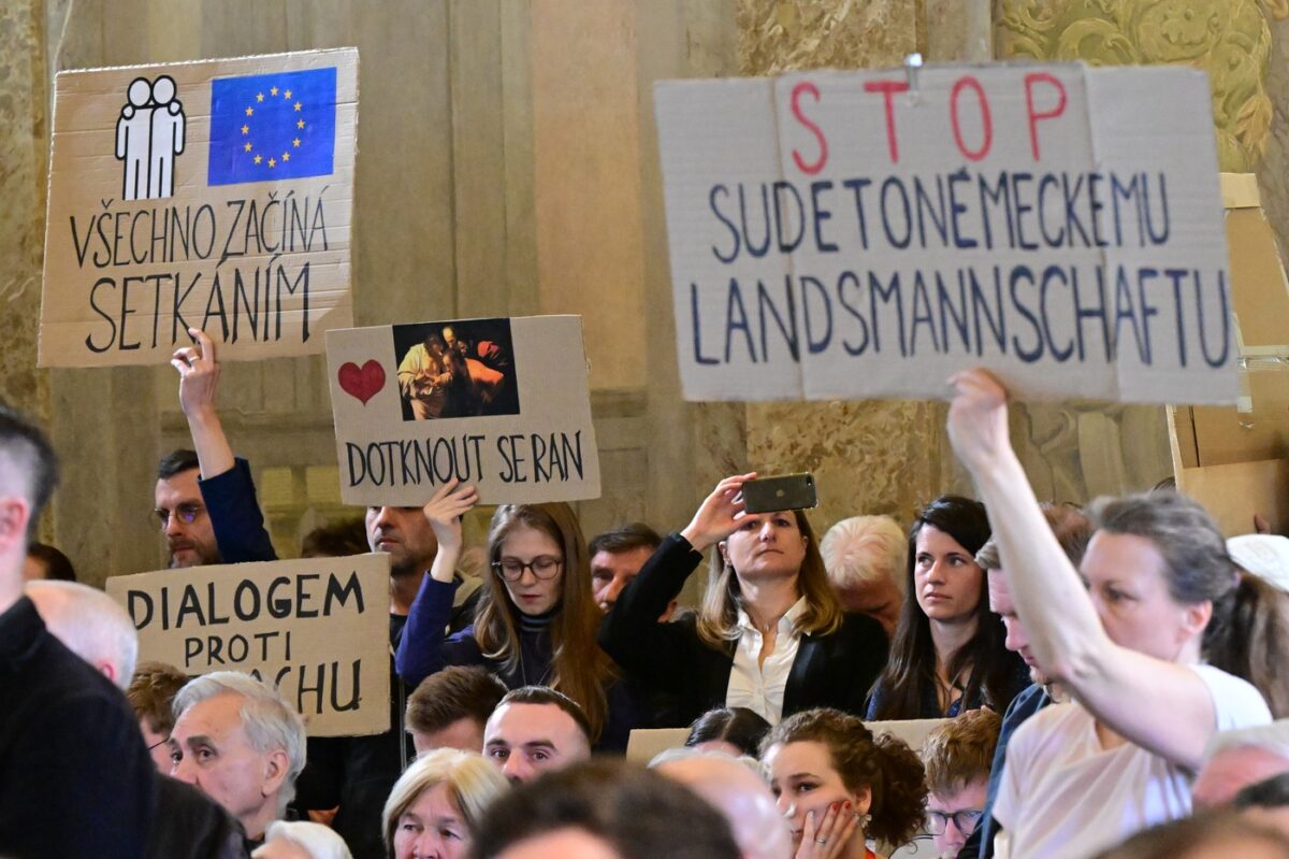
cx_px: 644
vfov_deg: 6.8
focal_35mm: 202
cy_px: 430
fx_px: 7229
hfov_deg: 10.2
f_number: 5.6
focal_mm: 135
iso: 10000
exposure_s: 1/160
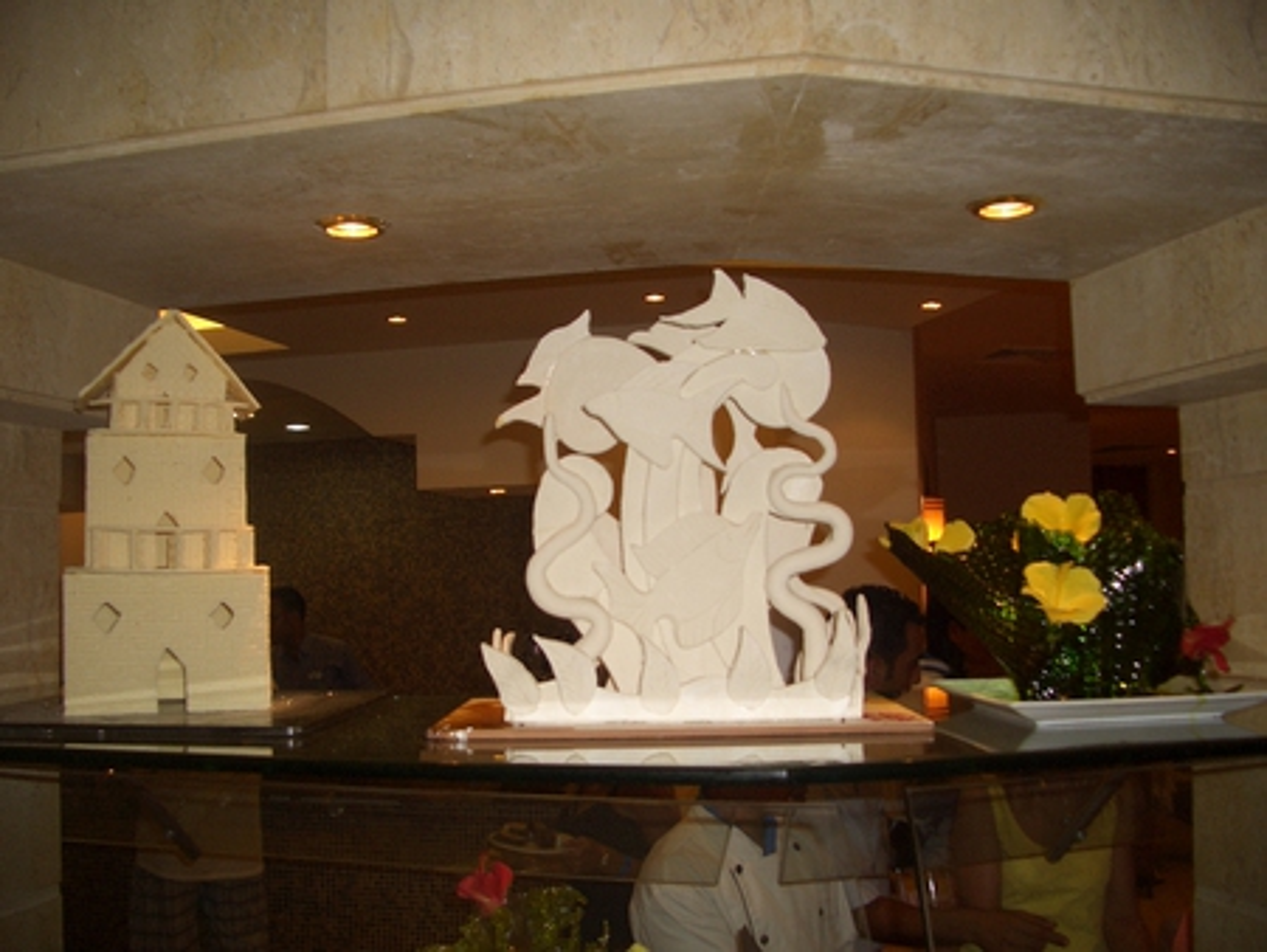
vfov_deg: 40.7
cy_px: 476
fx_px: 1282
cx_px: 634
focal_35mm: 35
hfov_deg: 52.6
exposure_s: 1/60
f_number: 2.6
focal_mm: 5.8
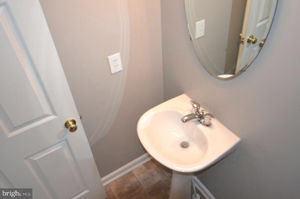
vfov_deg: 43.4
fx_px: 250
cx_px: 150
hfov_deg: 62.0
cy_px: 100
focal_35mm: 30
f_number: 3.5
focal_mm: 20
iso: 720
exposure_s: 1/60
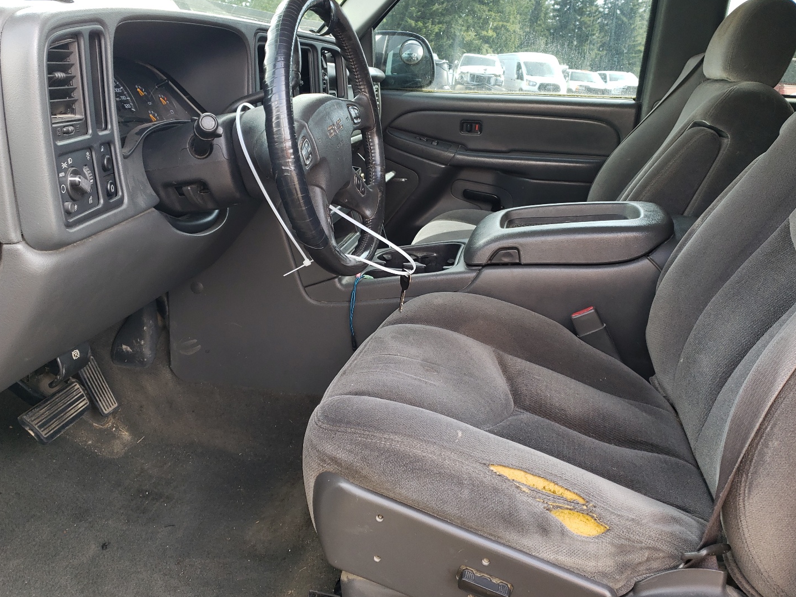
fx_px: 667
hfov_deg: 61.6
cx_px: 416
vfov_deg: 48.2
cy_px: 276
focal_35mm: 29
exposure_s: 1/120
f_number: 1.5
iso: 50
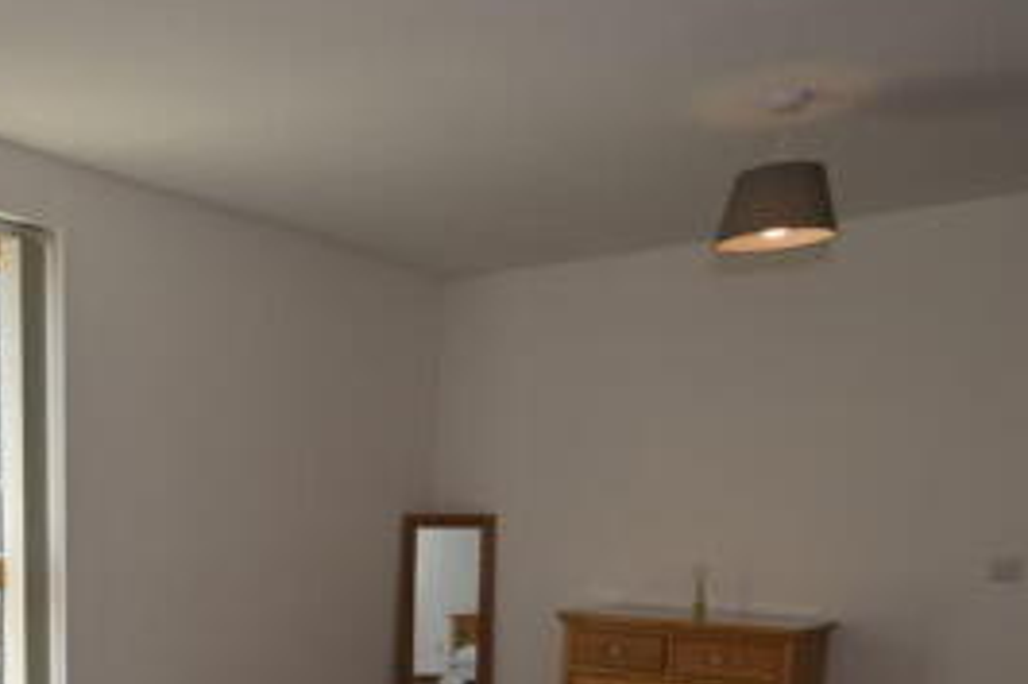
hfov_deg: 49.3
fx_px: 1056
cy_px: 705
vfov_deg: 32.6
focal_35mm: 37
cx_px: 226
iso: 110
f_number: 5
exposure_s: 1/200
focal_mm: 10
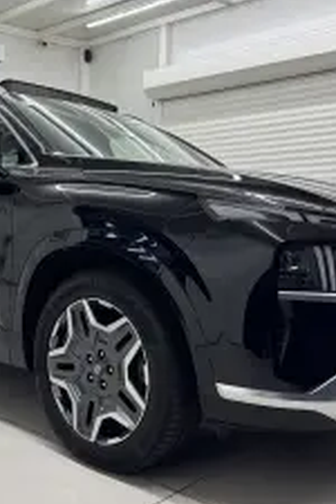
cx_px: 134
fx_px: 560
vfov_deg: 48.5
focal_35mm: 40
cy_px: 258
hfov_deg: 33.3
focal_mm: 6.76
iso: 200
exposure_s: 1/100
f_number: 1.78
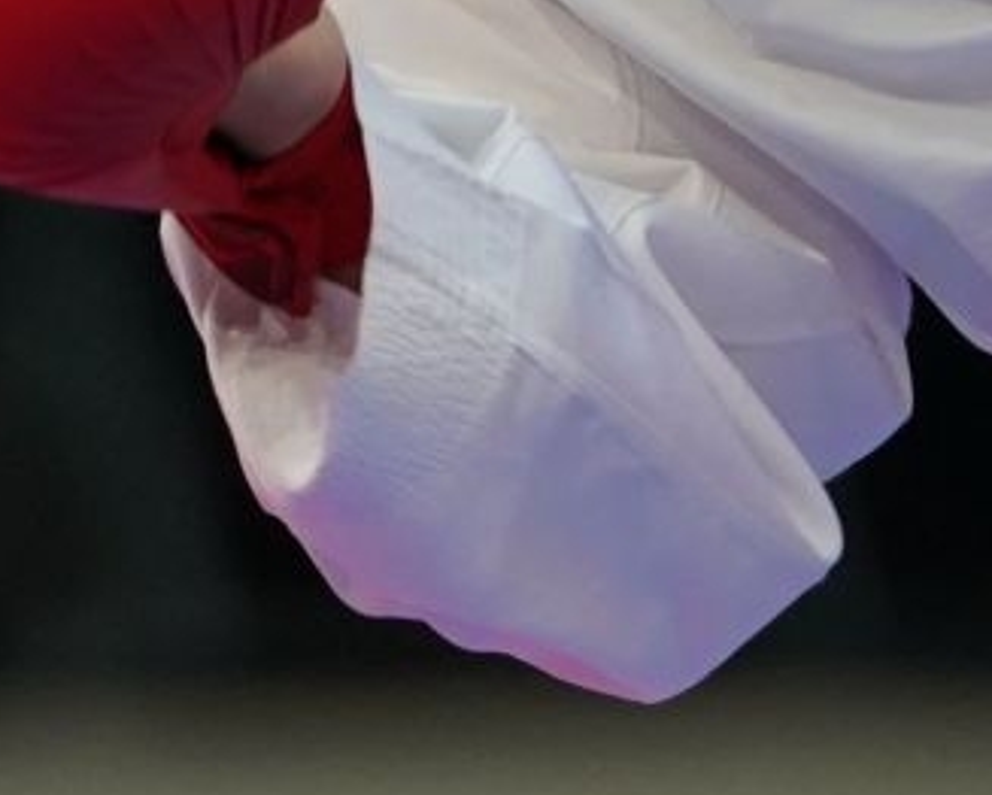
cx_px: 1614
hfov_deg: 1.3
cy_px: -762
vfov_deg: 1.1
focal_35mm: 1446
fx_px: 42479
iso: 1250
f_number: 2.8
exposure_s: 1/1000
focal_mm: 187
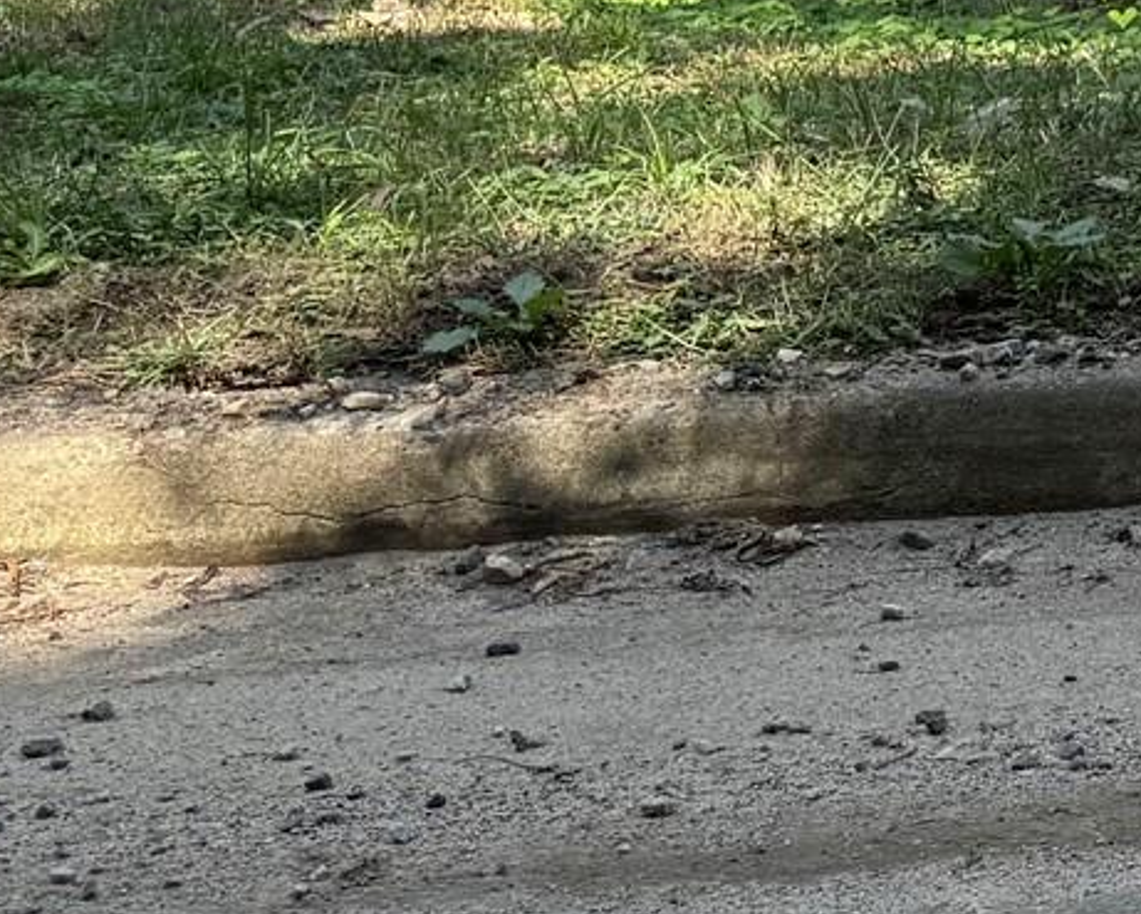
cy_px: -542
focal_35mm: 104
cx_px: 2502
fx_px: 3513
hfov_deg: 14.3
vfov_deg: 13.7
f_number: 1.78
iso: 80
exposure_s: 1/853
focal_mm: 6.76
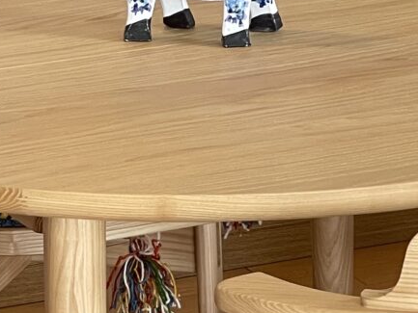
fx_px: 3430
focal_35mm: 284
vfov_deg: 5.2
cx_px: 449
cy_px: 123
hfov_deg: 6.9
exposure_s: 1/99
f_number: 2.2
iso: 64
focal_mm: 7.5
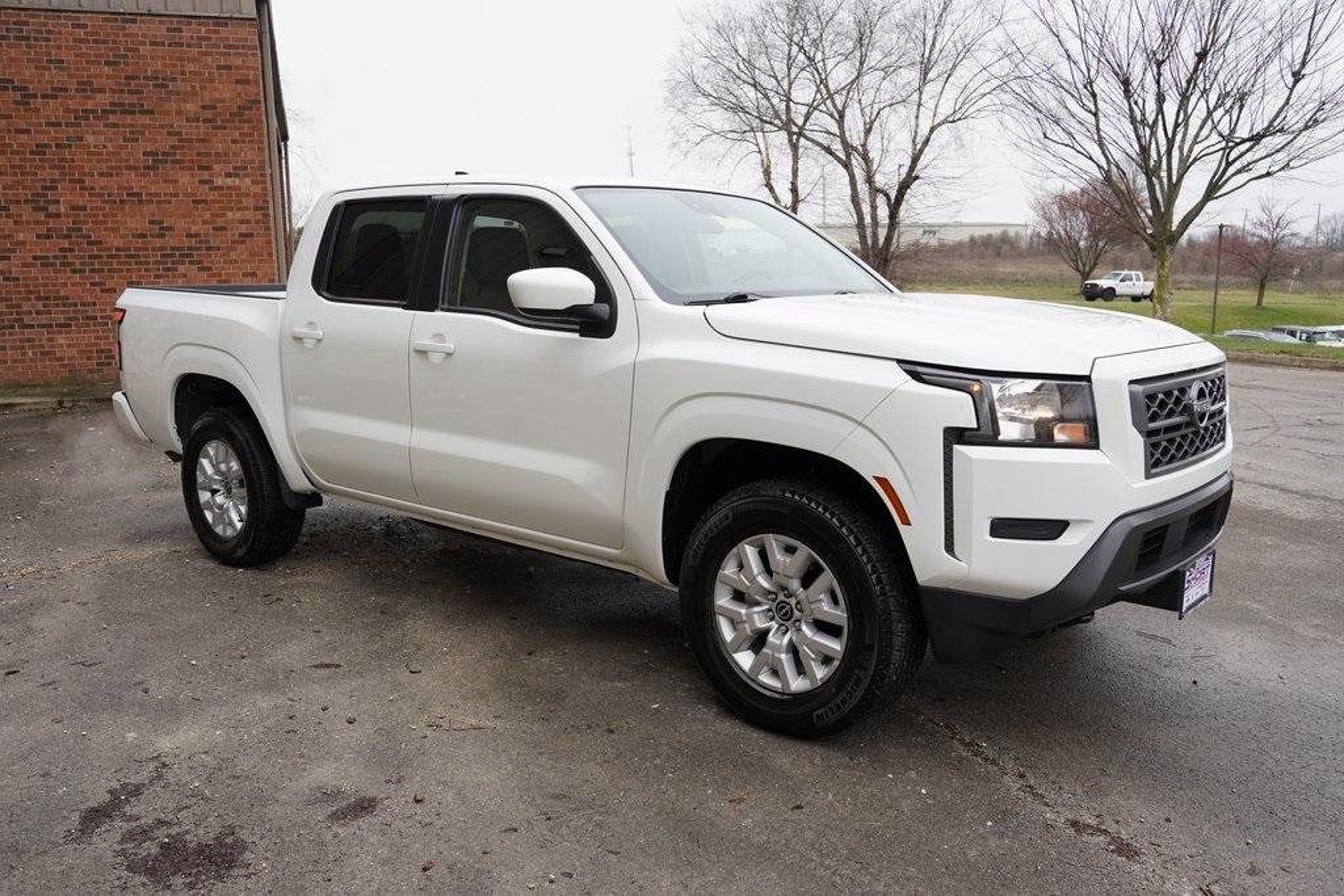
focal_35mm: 31
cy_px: 448
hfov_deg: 60.3
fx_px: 1157
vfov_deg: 42.3
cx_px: 672
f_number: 6.3
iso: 250
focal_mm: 31
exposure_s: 1/200
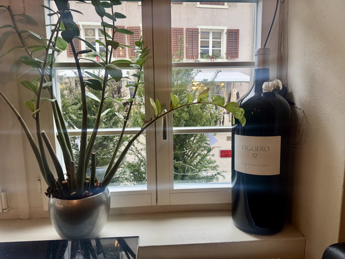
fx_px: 239
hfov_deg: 71.6
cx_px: 172
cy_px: 130
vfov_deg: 56.8
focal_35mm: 24
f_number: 1.78
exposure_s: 1/100
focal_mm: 6.76
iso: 200
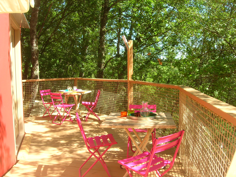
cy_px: 88
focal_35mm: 38
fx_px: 259
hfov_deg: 49.0
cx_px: 118
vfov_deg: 37.7
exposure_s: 1/132
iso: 64
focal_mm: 7.8
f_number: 4.8
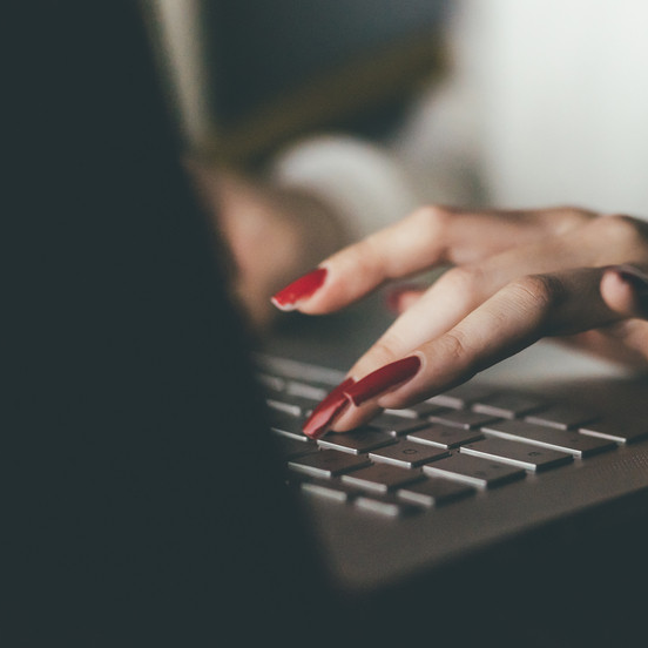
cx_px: 513
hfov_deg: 22.2
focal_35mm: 77
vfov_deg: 22.5
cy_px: 316
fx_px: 1631
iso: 1600
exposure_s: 1/320
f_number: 2
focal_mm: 50
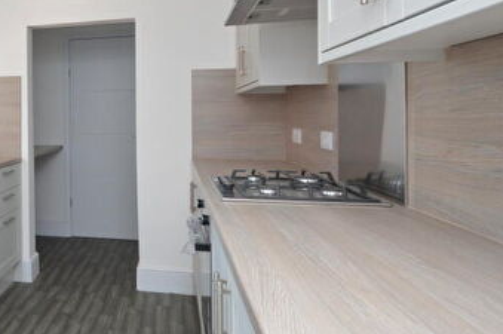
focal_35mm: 31
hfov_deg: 53.1
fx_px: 433
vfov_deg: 41.7
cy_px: 114
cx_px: 53
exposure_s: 1/125
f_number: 5.6
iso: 400
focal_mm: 10
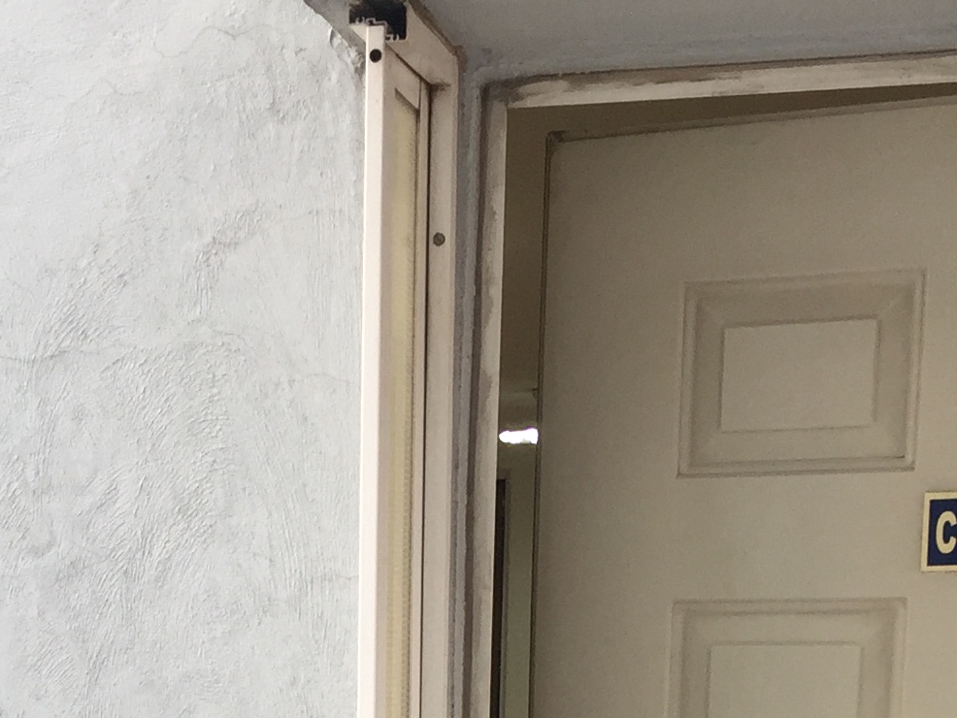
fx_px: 2655
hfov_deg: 20.2
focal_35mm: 96
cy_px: 1109
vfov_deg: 14.3
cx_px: 183
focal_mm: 4.15
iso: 40
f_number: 2.2
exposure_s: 1/120
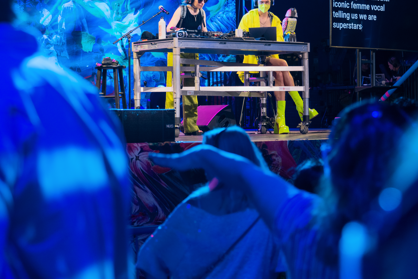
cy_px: 48
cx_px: 162
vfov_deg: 14.3
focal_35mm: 95
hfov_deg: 21.4
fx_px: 1103
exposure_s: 1/125
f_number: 3.7
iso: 800
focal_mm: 57
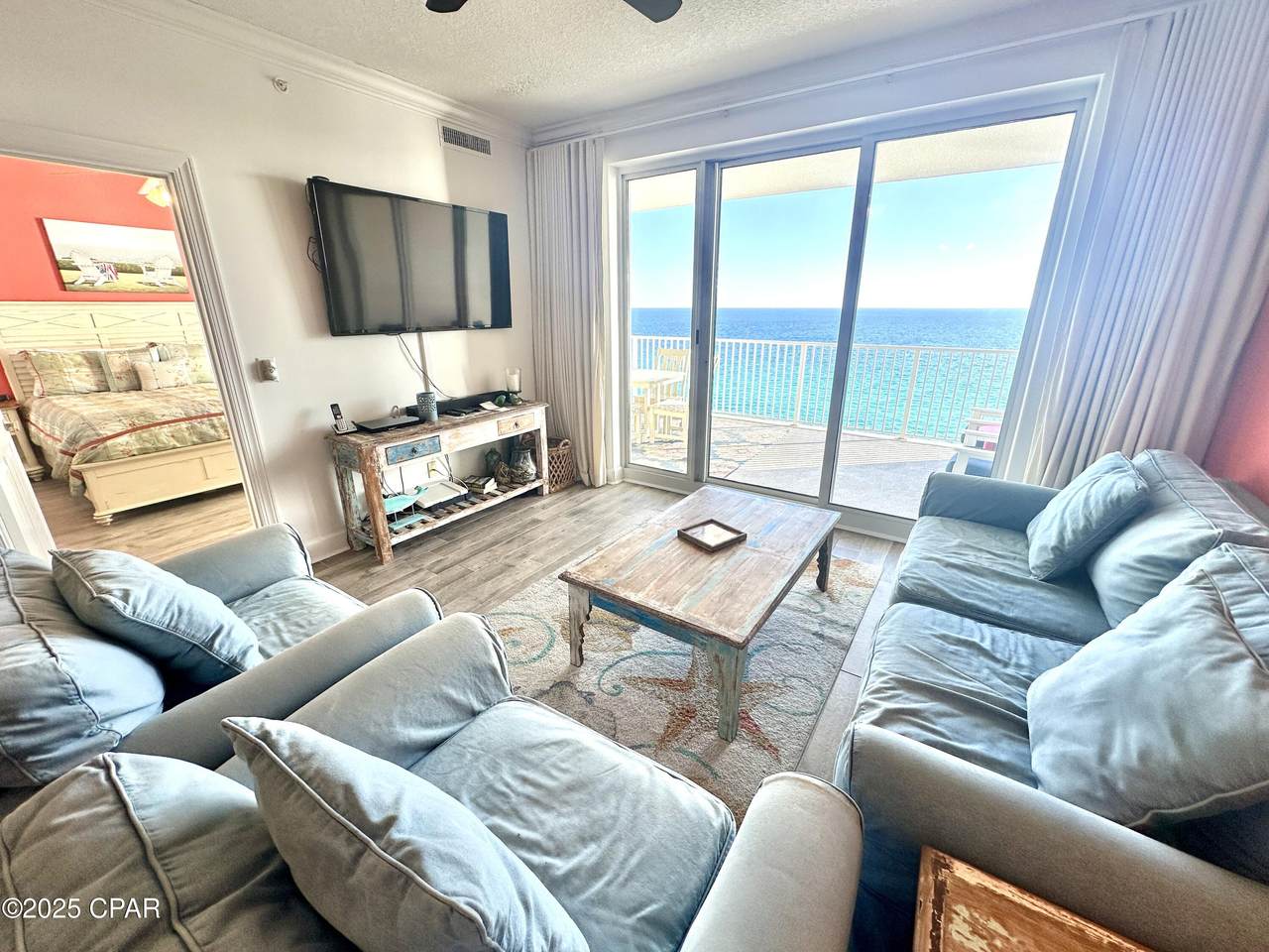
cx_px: 634
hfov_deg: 102.1
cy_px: 476
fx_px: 513
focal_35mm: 14
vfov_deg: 85.7
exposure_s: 1/128
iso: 40
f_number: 2.2
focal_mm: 2.22
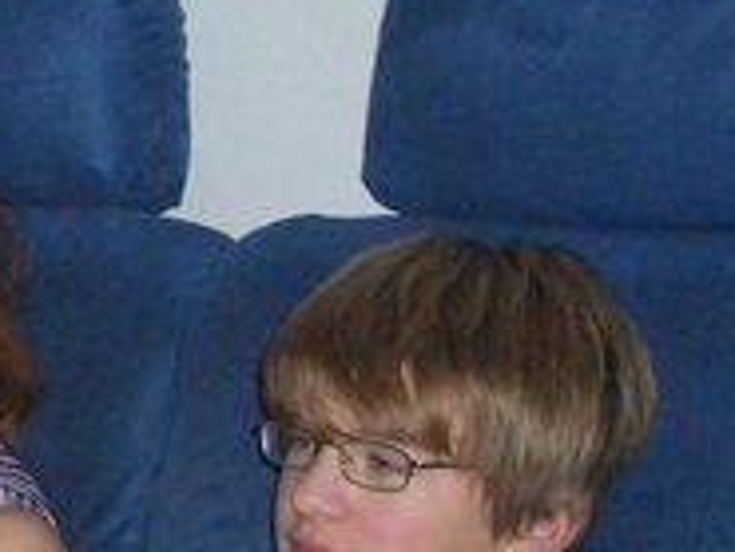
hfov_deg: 16.7
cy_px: 252
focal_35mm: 111
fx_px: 2358
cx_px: -219
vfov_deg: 13.4
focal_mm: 5.8
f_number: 2.6
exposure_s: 1/60
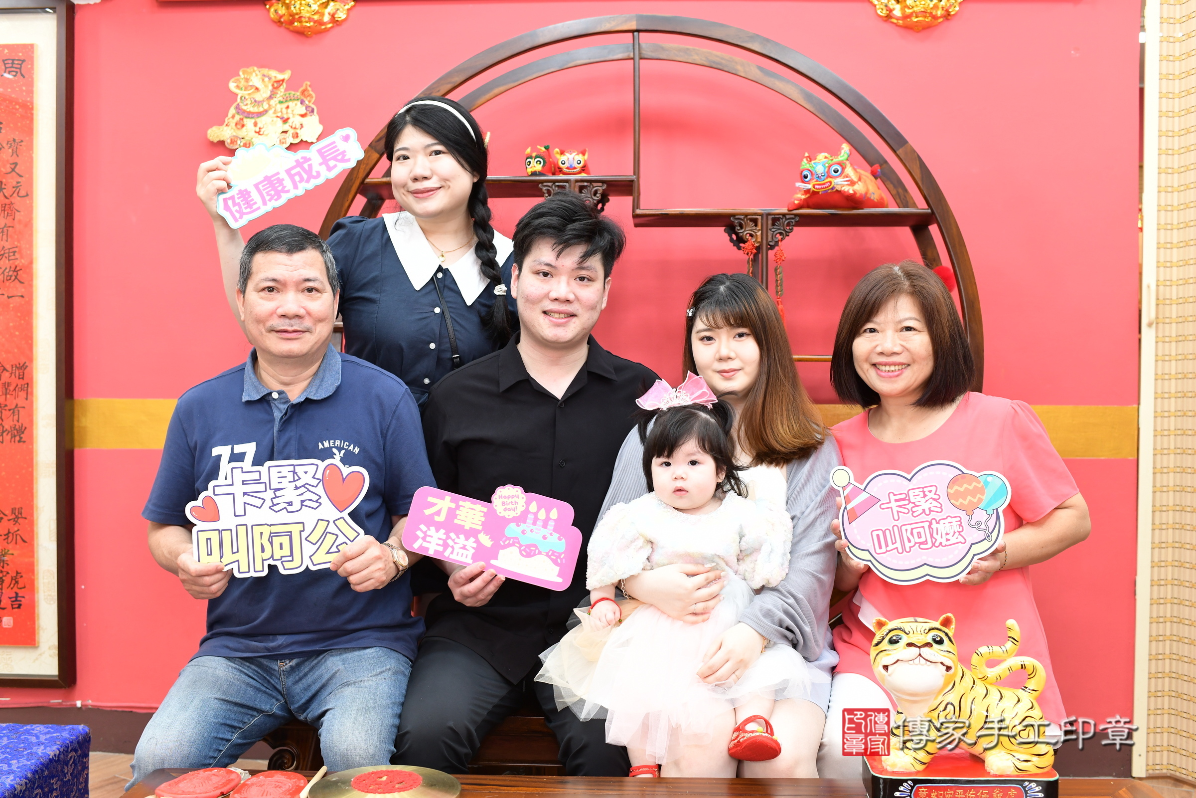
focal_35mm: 35
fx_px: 1163
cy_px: 399
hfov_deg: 54.4
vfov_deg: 37.9
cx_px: 598
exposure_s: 1/200
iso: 1000
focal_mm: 35
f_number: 4.5
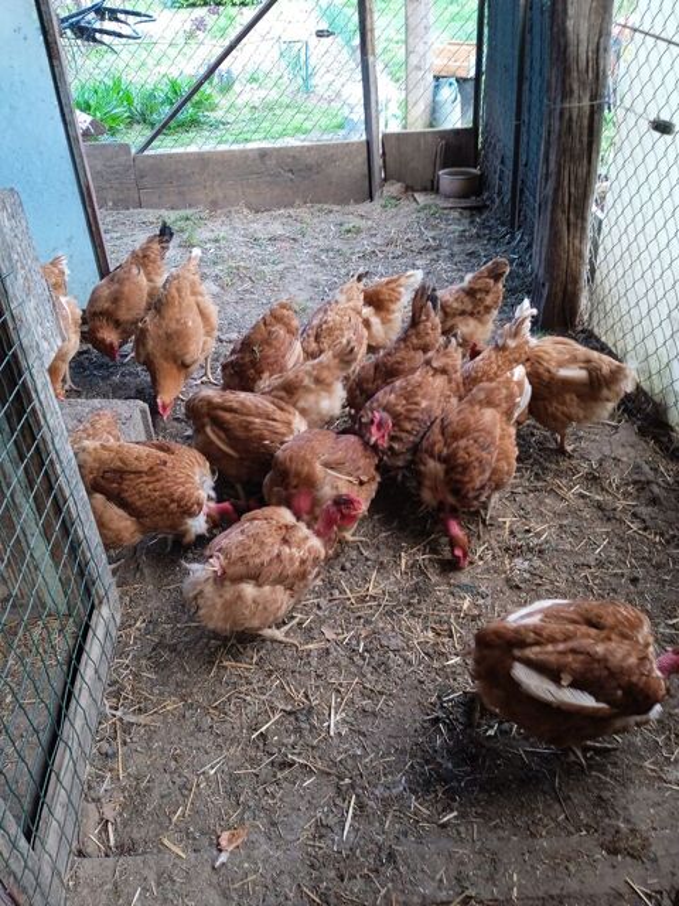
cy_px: 453
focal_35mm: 28
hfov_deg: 49.7
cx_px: 340
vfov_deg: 63.4
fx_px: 732
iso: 176
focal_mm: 3.43
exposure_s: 1/33.3
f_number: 2.2
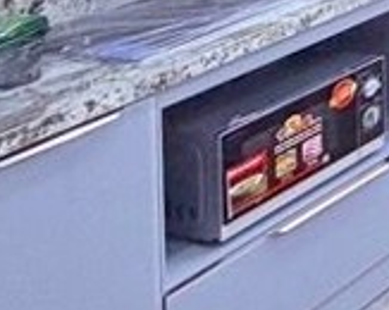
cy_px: -355
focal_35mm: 84
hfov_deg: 14.0
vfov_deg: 14.4
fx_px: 966
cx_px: 974
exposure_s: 1/100
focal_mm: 2.22
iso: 160
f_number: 2.2
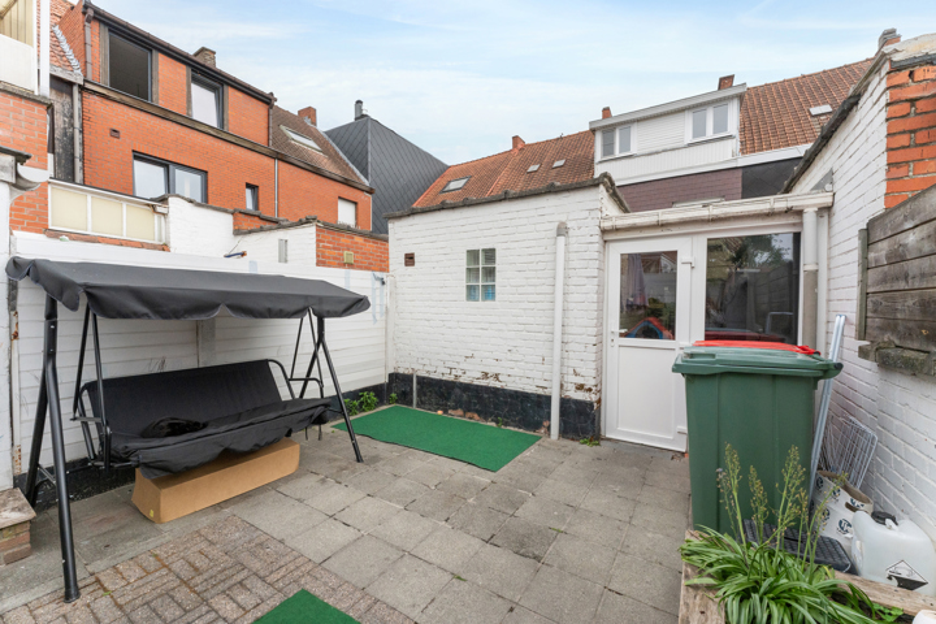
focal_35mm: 14
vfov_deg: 81.2
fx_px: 364
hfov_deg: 104.3
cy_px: 312
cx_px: 468
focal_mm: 14
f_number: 11
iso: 1600
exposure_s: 1/640
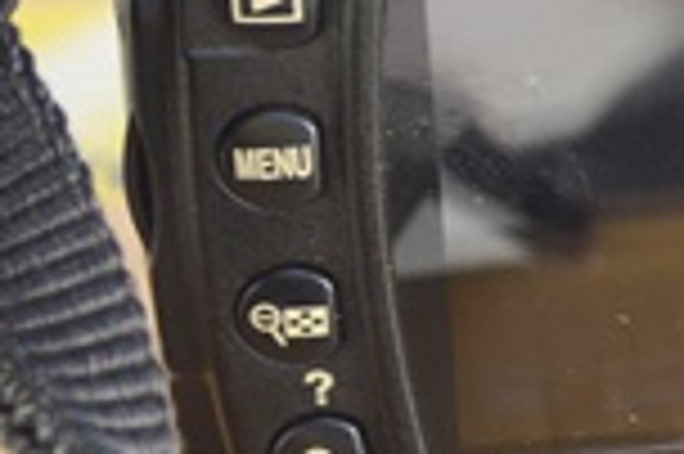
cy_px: -76
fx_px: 5067
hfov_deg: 7.6
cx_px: 1017
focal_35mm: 267
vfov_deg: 5.1
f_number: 5.3
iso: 800
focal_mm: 45
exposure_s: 1/60
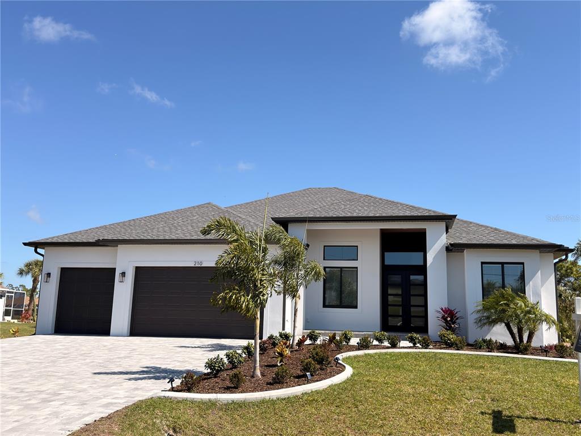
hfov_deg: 54.0
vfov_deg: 41.8
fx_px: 571
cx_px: 290
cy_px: 218
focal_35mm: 34
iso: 64
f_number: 1.78
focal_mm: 6.76
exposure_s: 1/4739
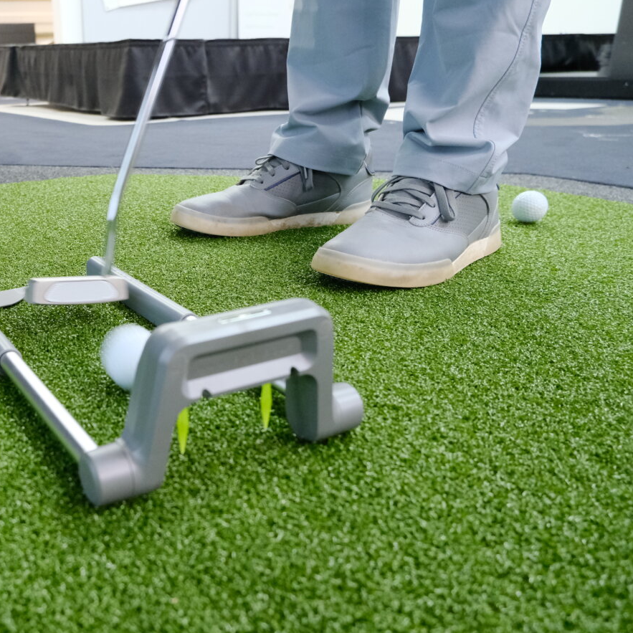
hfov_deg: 45.7
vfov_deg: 48.4
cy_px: 330
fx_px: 703
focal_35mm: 34
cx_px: 118
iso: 3200
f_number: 3.5
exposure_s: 1/60
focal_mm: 15.2
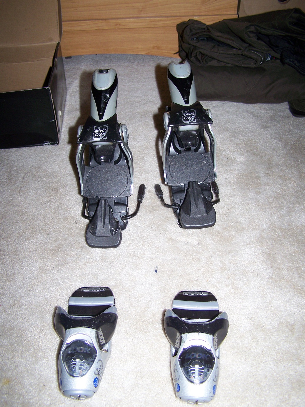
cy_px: 204
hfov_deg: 37.7
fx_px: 446
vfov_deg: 49.0
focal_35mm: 38
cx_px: 152
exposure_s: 1/60
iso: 80
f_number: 2.8
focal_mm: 6.3
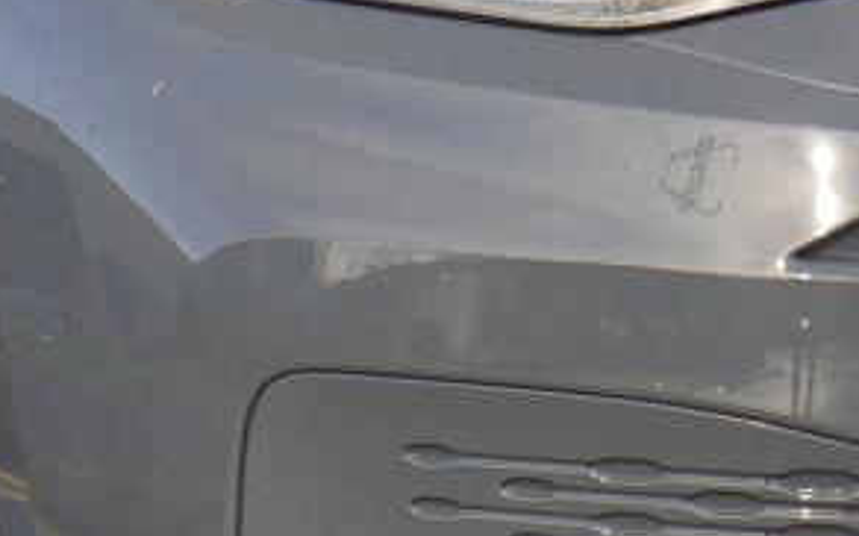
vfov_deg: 3.3
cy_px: -147
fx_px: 9404
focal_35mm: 402
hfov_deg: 5.2
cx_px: 294
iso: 160
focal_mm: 48
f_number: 5.6
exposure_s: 1/200
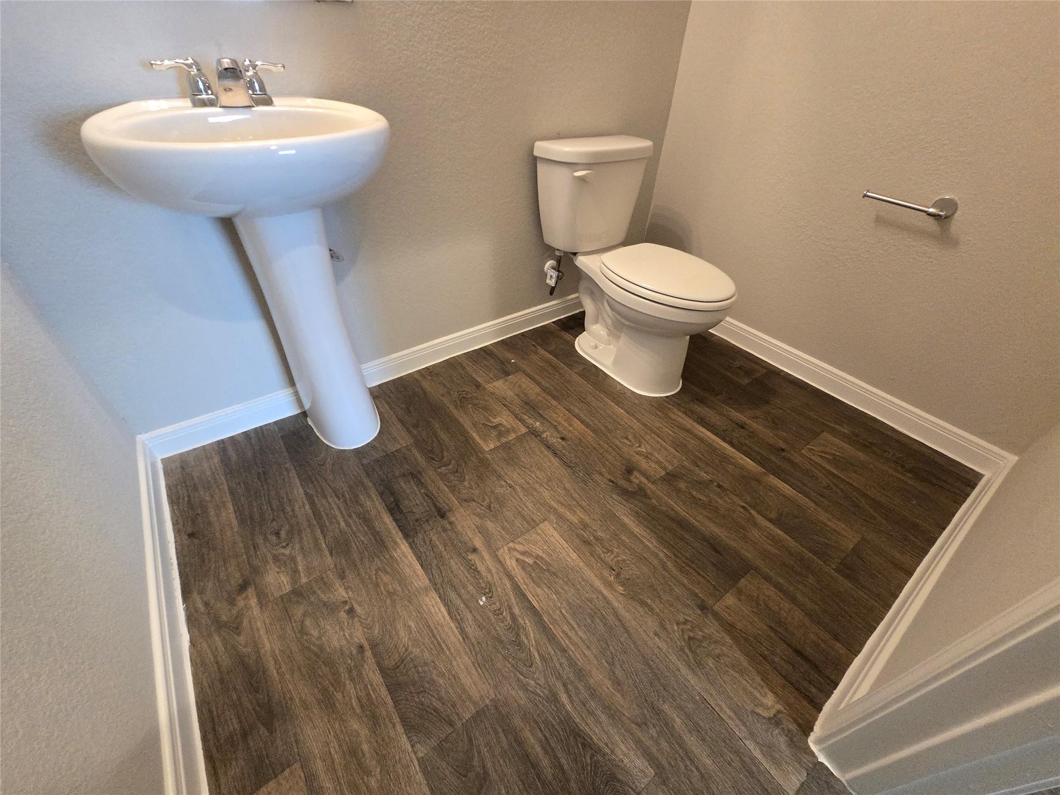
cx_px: 530
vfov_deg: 89.9
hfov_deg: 106.2
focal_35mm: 13
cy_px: 398
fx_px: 398
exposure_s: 1/60
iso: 640
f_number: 2.2
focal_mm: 2.2
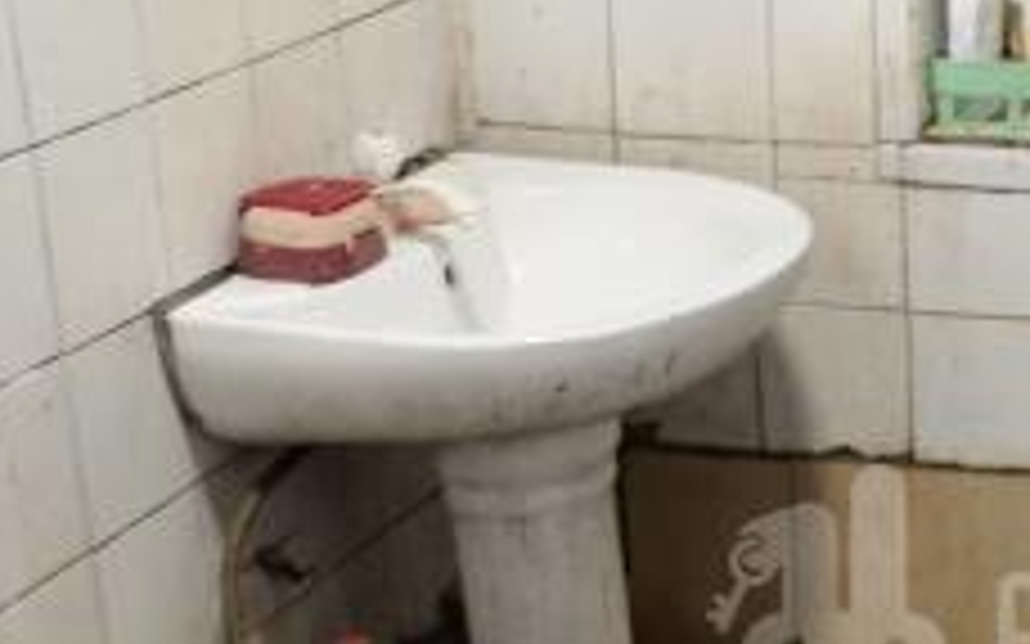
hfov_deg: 20.1
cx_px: 1066
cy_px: 590
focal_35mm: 100
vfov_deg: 13.0
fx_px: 2806
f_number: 1.9
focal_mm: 6.67
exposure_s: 1/33.3
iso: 500
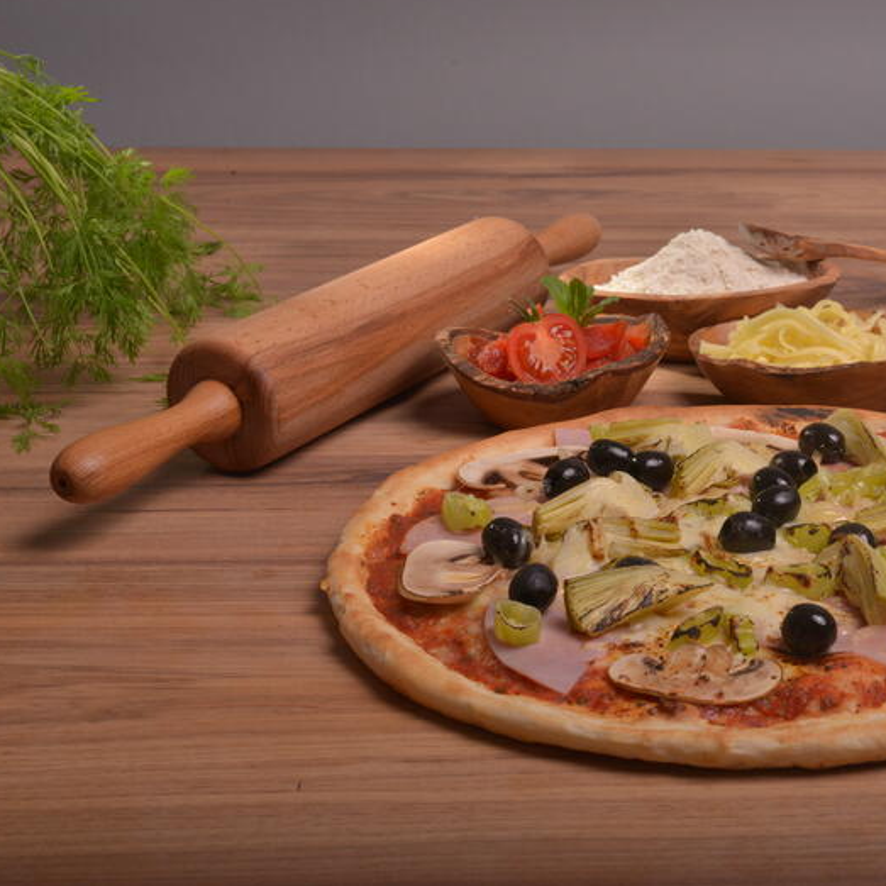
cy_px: 440
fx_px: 1882
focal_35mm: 65
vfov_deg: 26.5
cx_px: 657
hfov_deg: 26.2
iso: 1000
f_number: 16
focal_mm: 50
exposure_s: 1/250
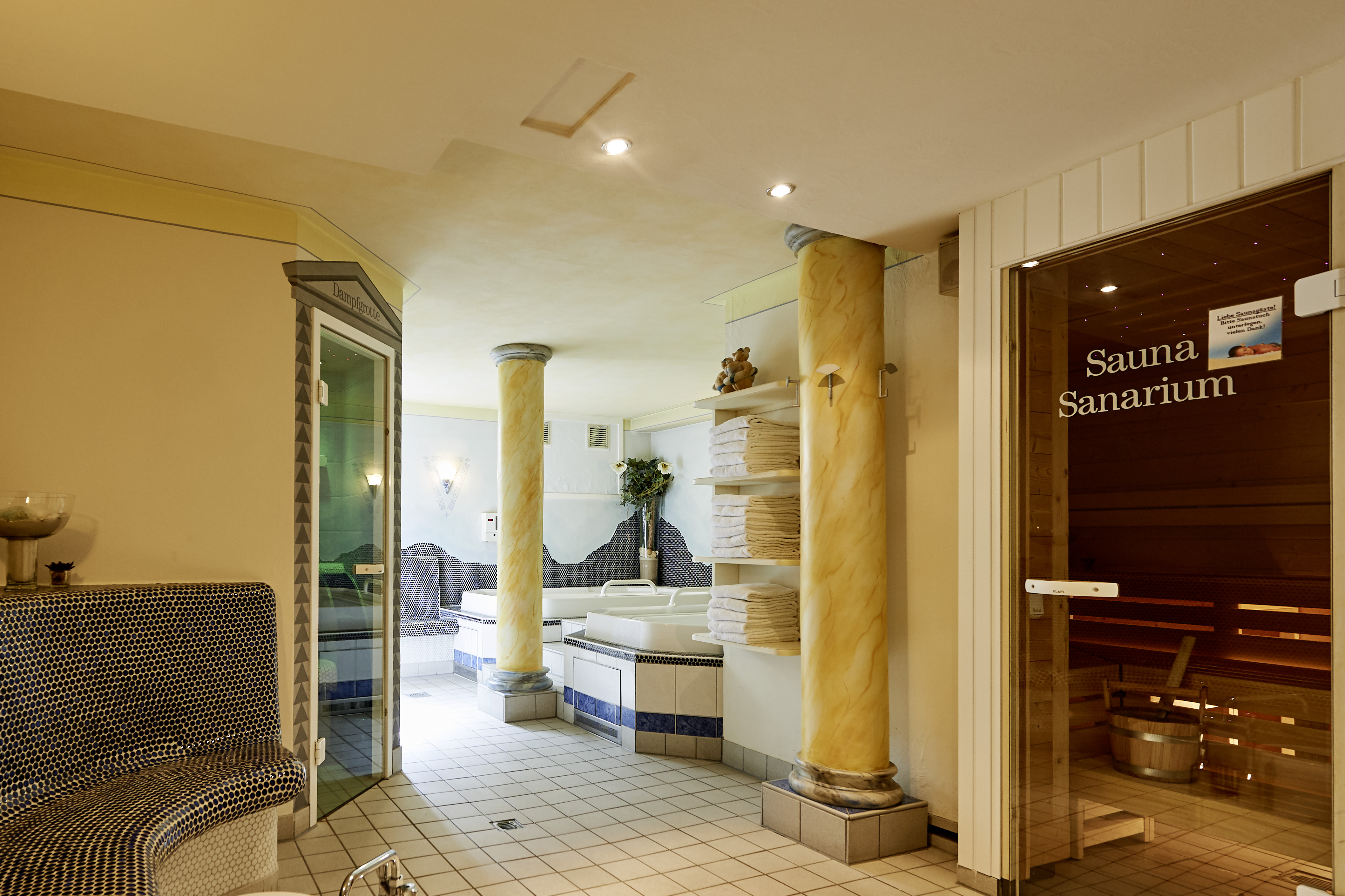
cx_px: 483
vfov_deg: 61.5
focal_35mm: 20
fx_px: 747
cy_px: 531
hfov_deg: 82.0
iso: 200
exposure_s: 1/4
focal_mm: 14
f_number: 5.6
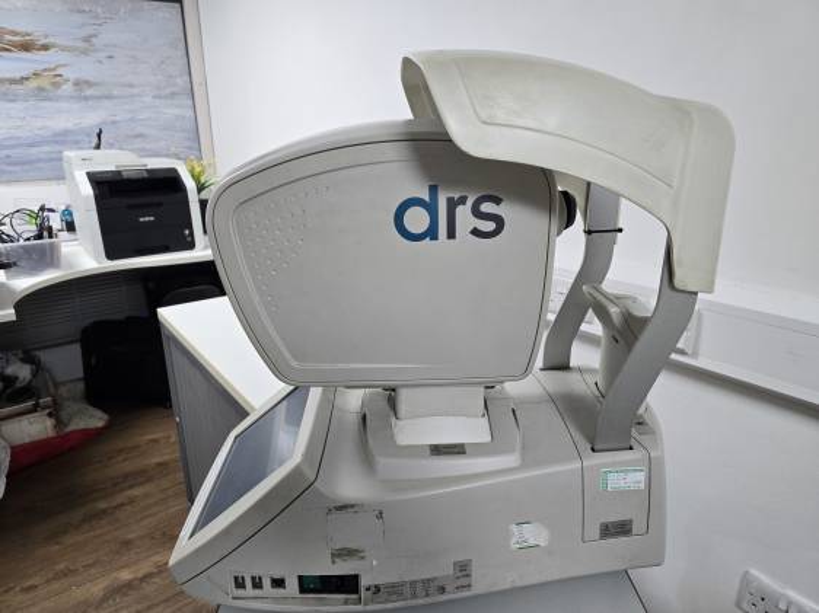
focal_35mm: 23
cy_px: 306
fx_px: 544
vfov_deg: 58.8
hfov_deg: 73.9
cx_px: 410
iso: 200
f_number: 1.7
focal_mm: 6.3
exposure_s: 1/100
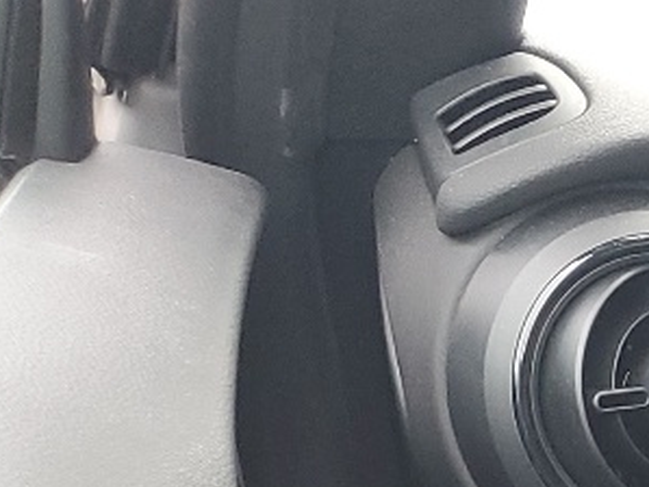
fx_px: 2605
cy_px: 1128
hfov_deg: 11.6
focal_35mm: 139
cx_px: 1569
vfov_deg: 9.6
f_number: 1.5
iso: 73
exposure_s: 1/120
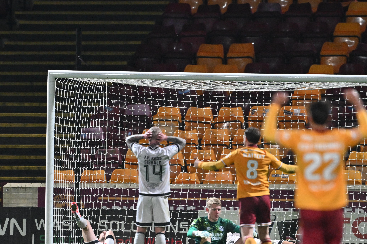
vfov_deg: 1.6
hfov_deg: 2.4
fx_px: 8847
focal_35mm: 868
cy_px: 240
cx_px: 207
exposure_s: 1/1000
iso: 2000
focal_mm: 400
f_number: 2.8
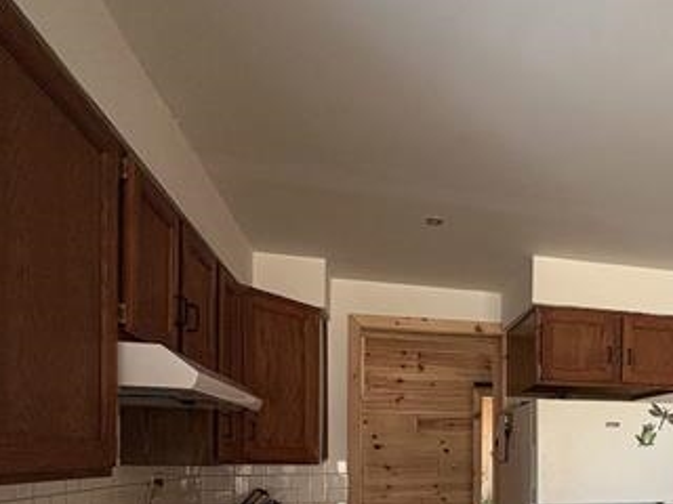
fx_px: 544
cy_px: 466
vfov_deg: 44.6
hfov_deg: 59.3
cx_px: 522
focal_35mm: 28
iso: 250
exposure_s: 1/61
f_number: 2.2
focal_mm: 2.22
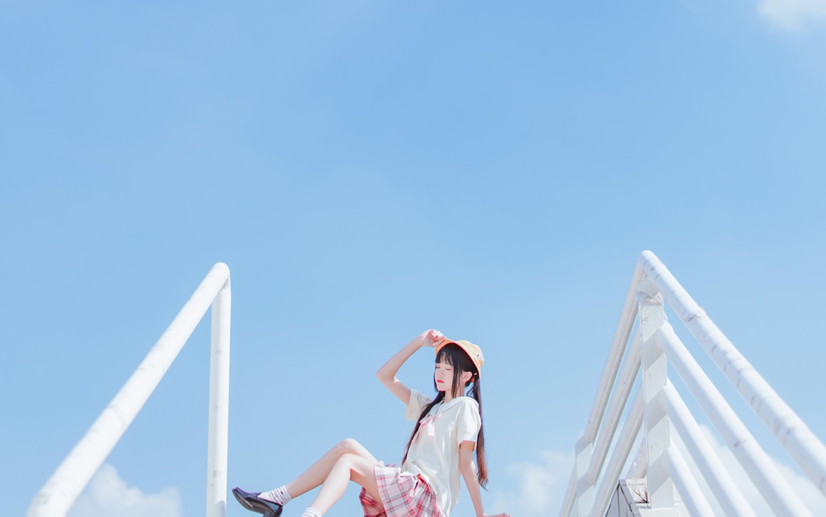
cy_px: 168
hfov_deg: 25.2
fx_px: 1846
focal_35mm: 82
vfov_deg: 15.9
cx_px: 426
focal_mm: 50
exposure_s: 1/4000
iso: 100
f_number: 1.4
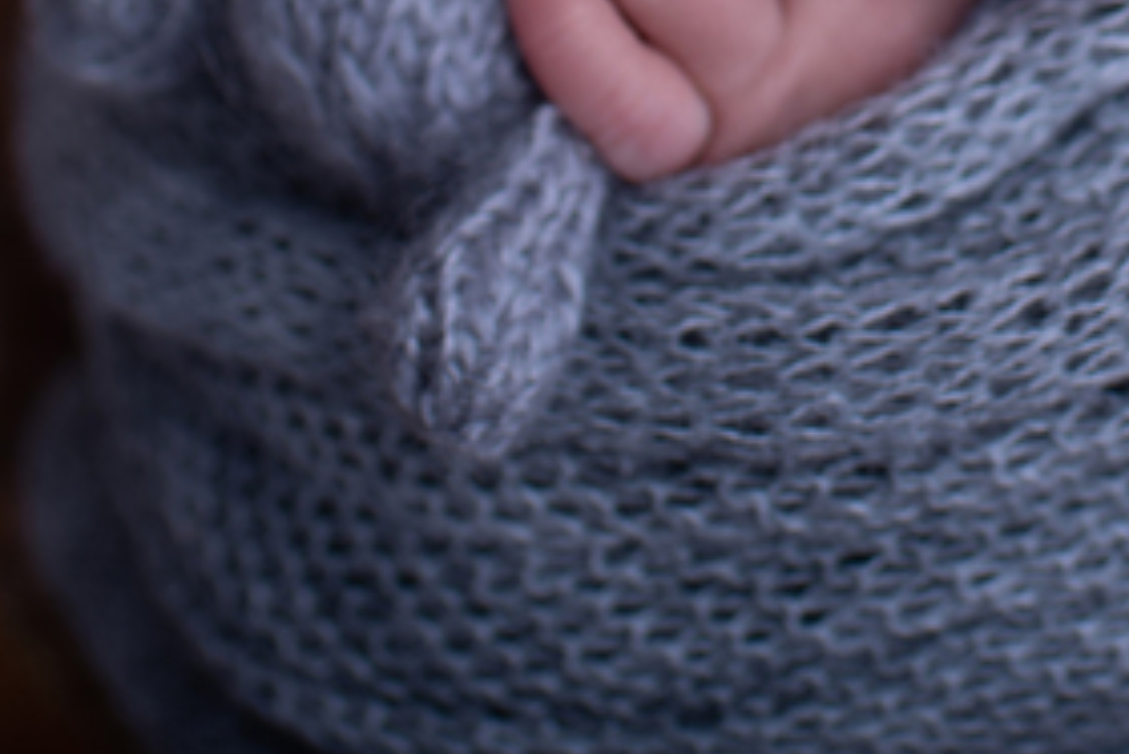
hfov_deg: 13.5
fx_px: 4706
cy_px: -857
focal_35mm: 150
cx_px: 1069
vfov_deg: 8.6
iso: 50
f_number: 2.8
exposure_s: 1/200
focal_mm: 35
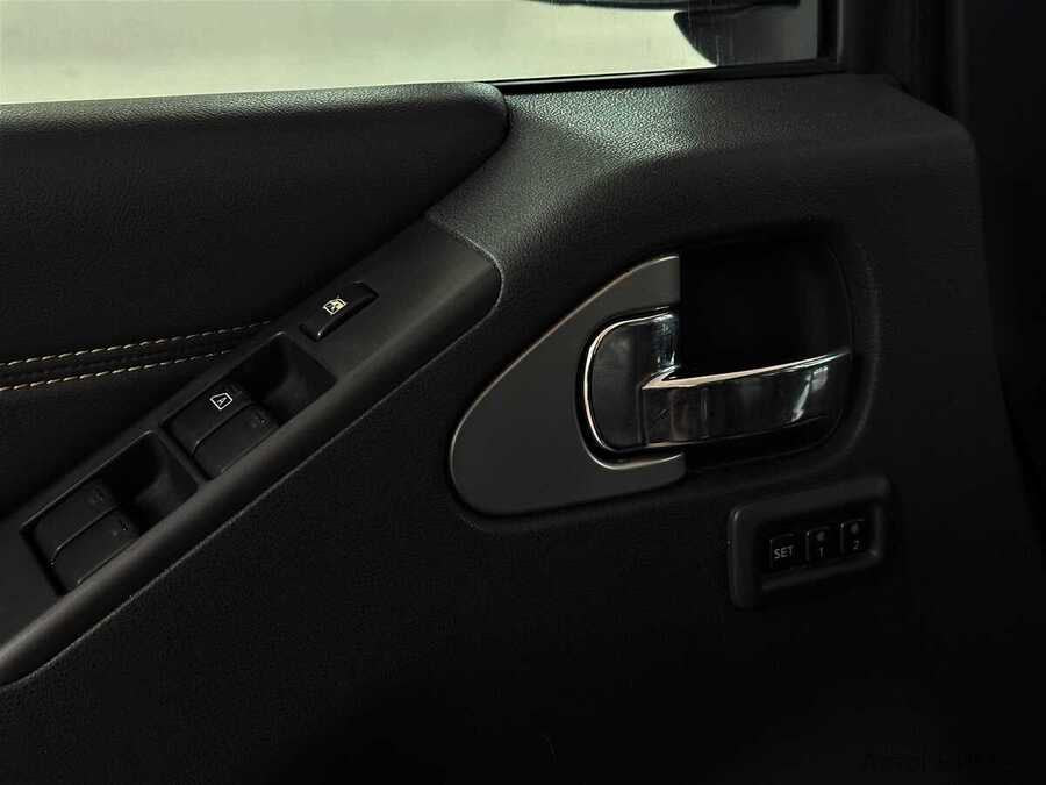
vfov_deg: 30.3
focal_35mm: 48
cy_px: 392
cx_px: 523
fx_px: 1450
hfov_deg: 39.7
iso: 200
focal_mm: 6.86
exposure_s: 1/33
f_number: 1.78
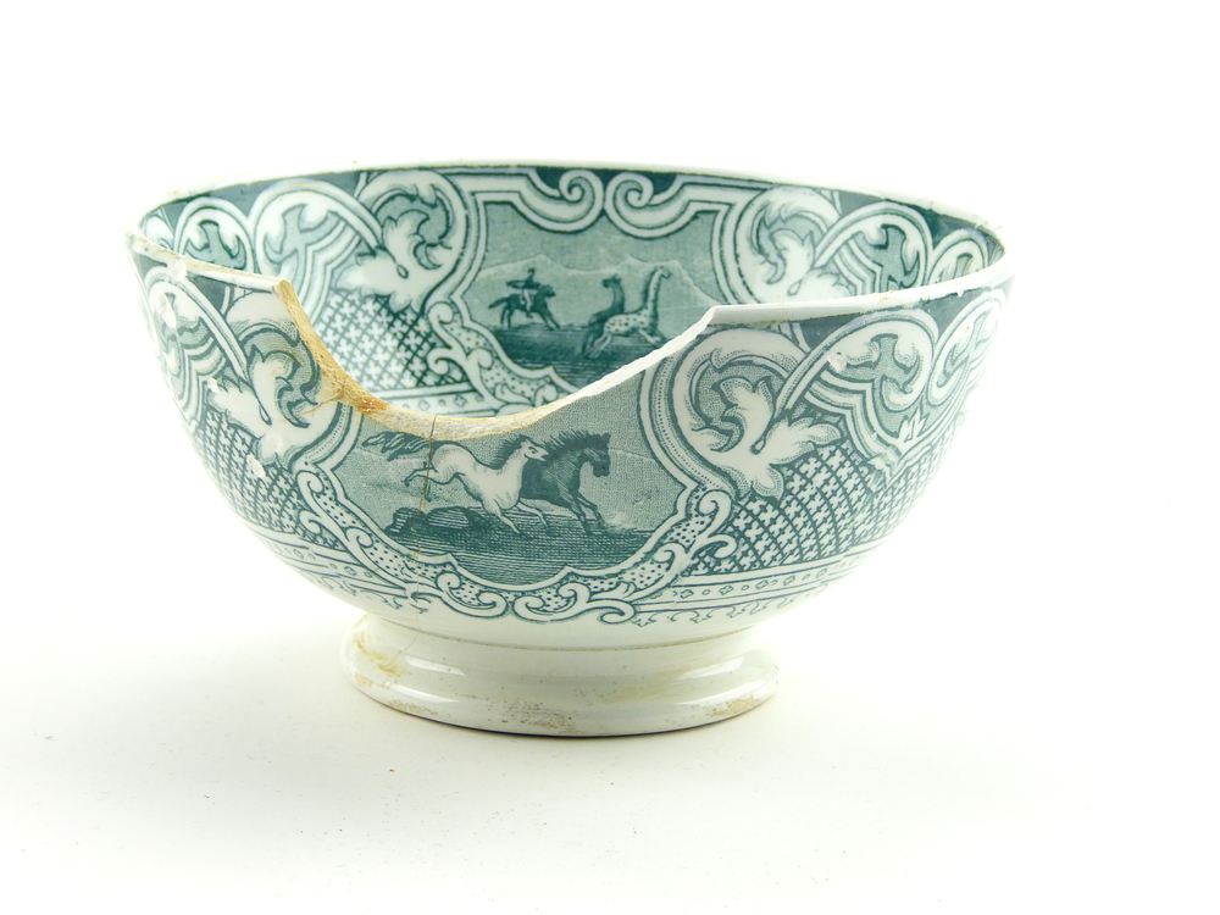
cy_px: 458
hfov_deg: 18.5
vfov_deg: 14.0
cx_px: 610
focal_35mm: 106
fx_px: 3736
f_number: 5.6
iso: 200
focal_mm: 19
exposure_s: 1/40
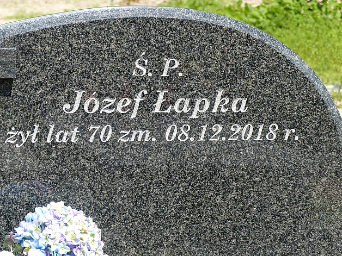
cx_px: 170
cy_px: 127
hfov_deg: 12.3
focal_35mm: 160
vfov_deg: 9.3
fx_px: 1581
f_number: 4
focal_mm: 28.3
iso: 100
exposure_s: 1/500
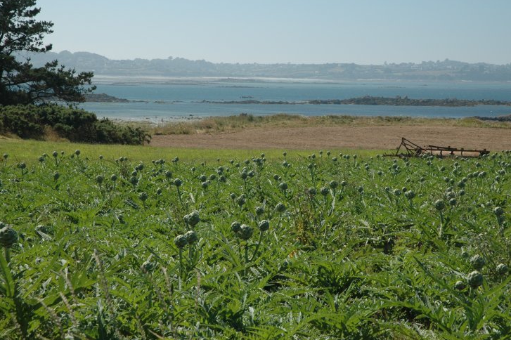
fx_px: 1405
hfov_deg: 20.6
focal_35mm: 99
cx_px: 265
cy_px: 157
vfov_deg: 13.8
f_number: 10
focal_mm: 60
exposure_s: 1/80
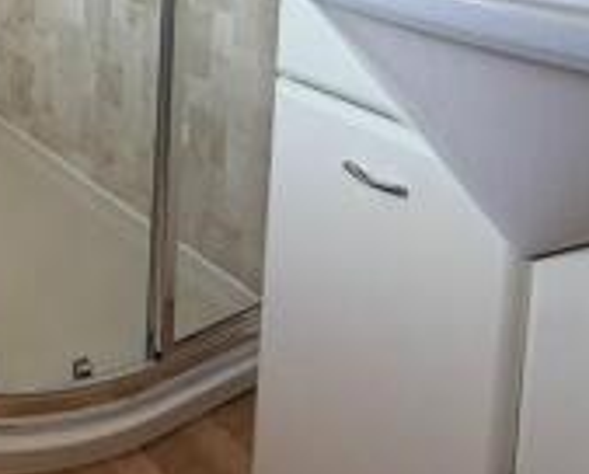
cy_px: -141
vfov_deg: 27.1
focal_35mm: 47
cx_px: 19
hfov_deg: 36.1
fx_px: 821
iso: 200
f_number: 2.2
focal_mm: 2.22
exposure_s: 1/121
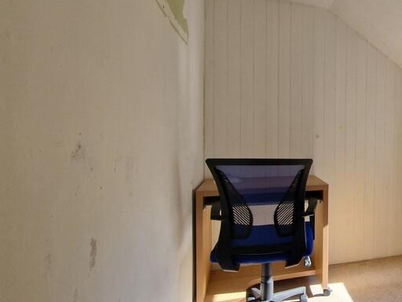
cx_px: 383
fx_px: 302
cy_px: 134
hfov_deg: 55.3
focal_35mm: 26
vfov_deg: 53.0
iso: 50
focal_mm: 2.2
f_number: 2.2
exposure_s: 1/100
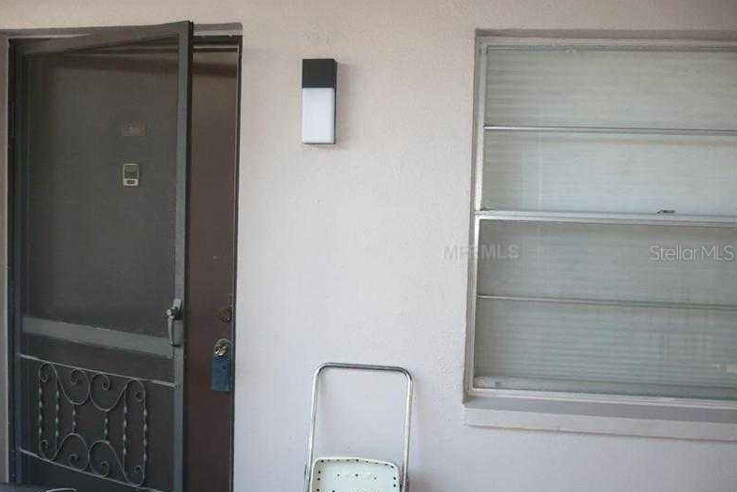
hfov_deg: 51.9
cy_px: 252
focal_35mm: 37
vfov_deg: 36.0
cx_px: 363
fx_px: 758
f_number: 2.8
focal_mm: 5.8
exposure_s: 1/40
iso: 100
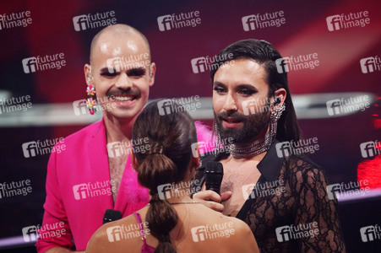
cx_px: 190
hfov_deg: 3.4
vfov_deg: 2.3
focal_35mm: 600
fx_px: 6345
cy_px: 126
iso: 4000
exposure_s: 1/160
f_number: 6.3
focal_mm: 600
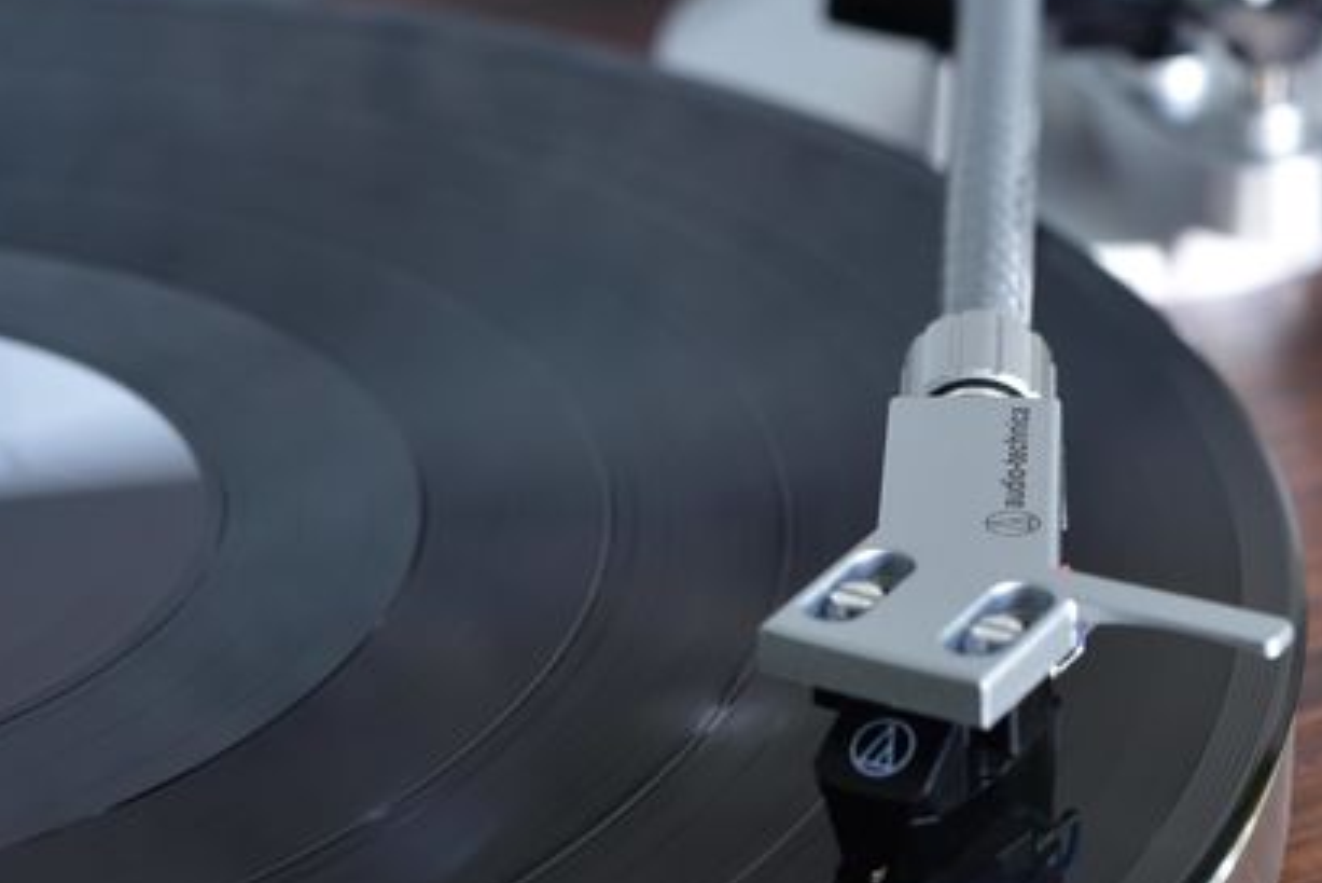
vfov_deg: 12.3
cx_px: 1209
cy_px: 843
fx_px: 4041
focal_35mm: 110
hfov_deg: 18.3
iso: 64
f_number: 5.6
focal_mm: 50
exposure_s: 1/8
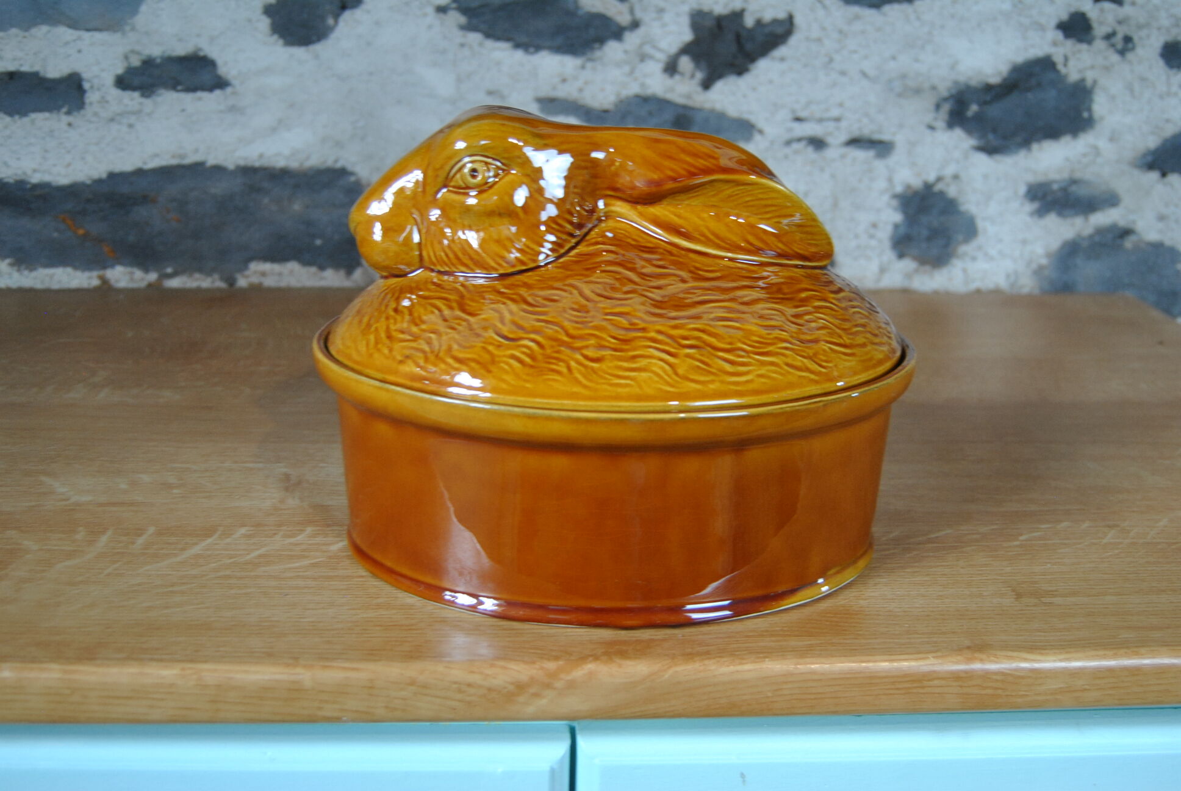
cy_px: 396
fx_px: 1281
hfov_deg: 49.5
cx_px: 590
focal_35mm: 39
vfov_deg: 34.3
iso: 450
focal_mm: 26
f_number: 4
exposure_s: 1/30
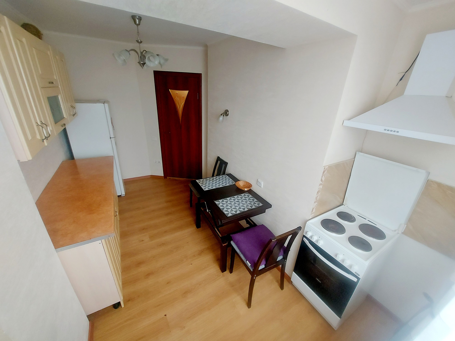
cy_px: 170
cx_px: 228
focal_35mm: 13
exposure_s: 1/50
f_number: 2.2
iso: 160
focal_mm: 1.74
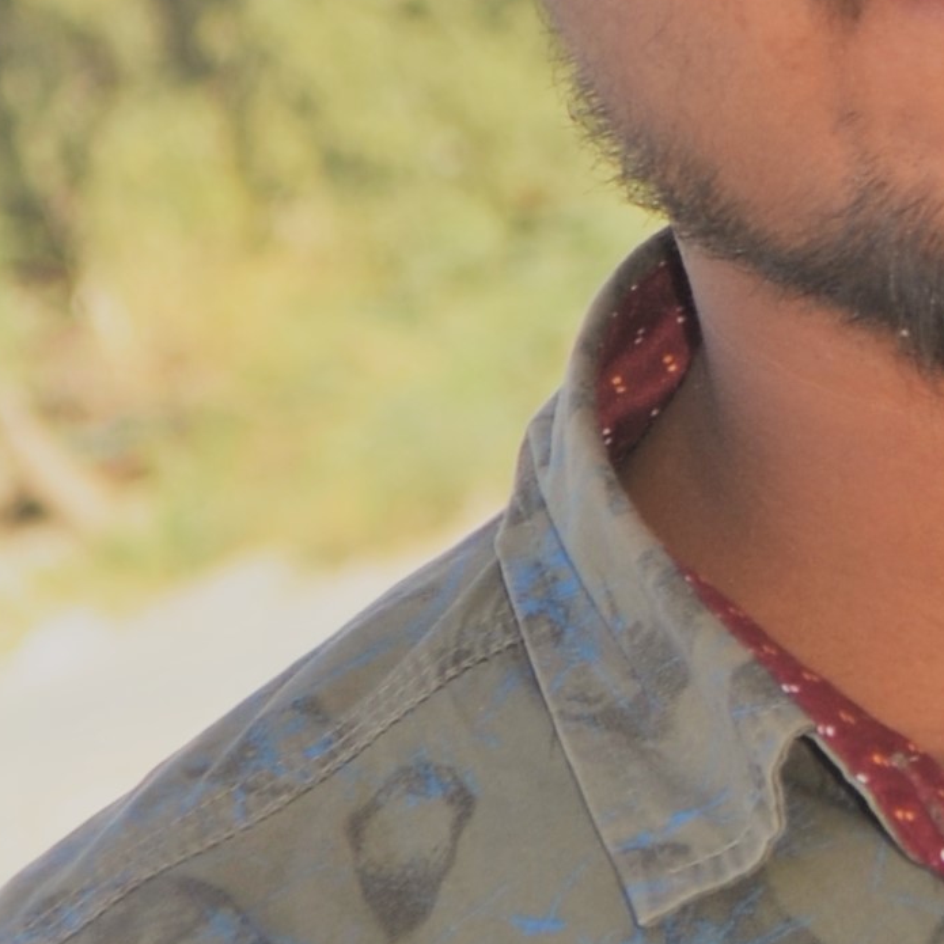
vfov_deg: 7.4
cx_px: 1132
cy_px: 629
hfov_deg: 7.3
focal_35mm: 238
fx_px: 7343
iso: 100
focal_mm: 38
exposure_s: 1/200
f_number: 5
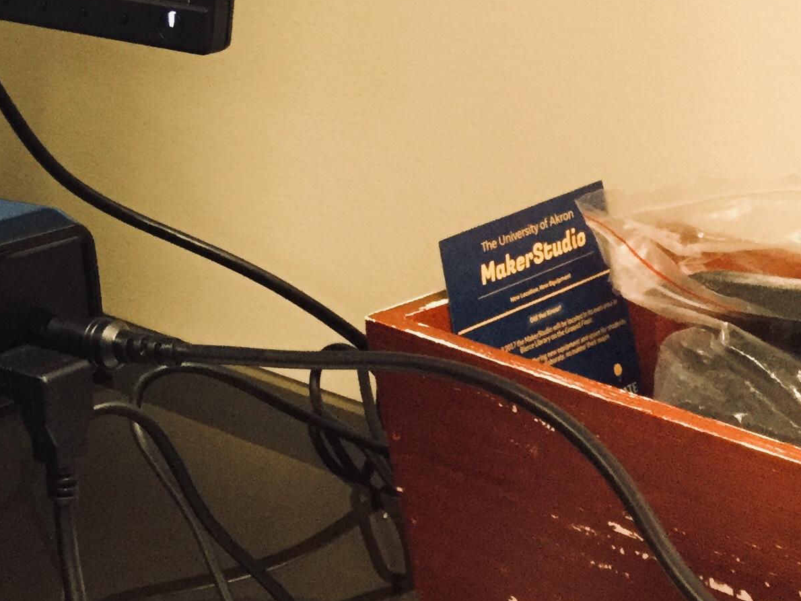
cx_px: -271
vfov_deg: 17.1
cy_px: 28
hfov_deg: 20.7
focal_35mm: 85
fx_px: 1967
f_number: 2.4
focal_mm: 3.3
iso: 160
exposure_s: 1/30
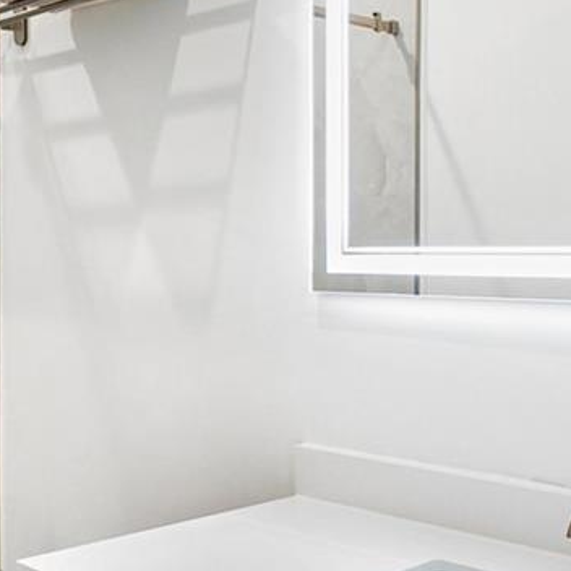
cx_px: 81
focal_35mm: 54
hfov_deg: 30.5
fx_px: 1008
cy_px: 255
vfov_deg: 31.6
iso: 100
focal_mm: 7
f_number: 4.5
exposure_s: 1/5
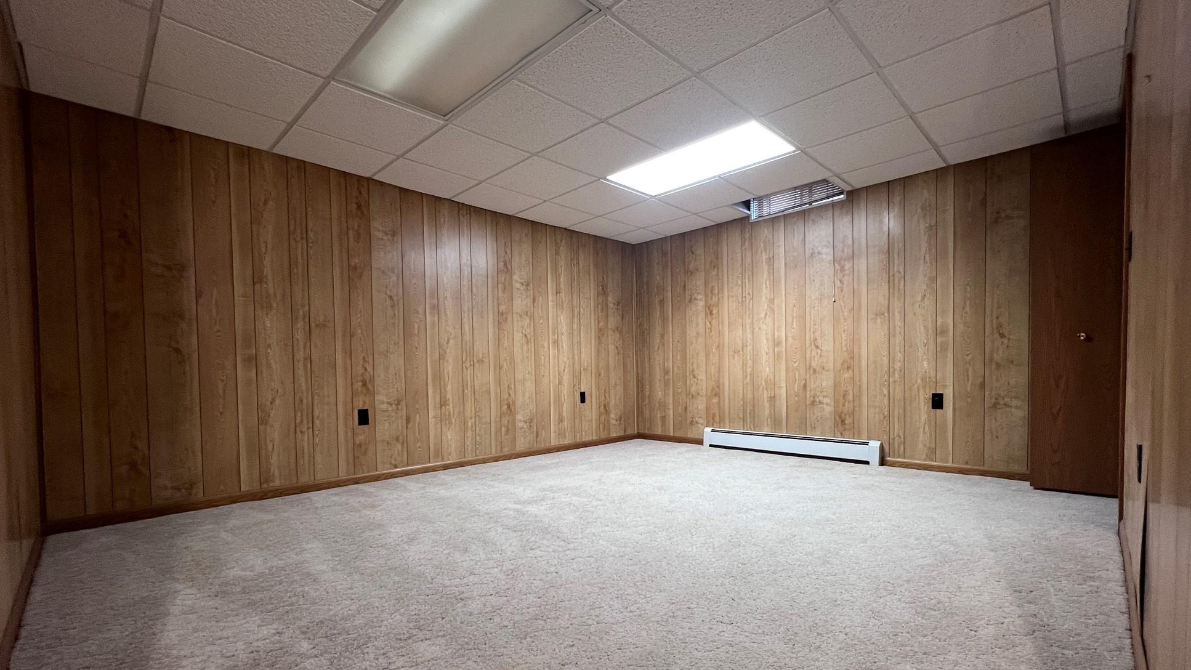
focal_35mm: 15
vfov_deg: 70.1
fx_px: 474
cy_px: 387
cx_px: 594
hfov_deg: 103.0
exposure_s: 1/60
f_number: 1.8
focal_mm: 1.57
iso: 125
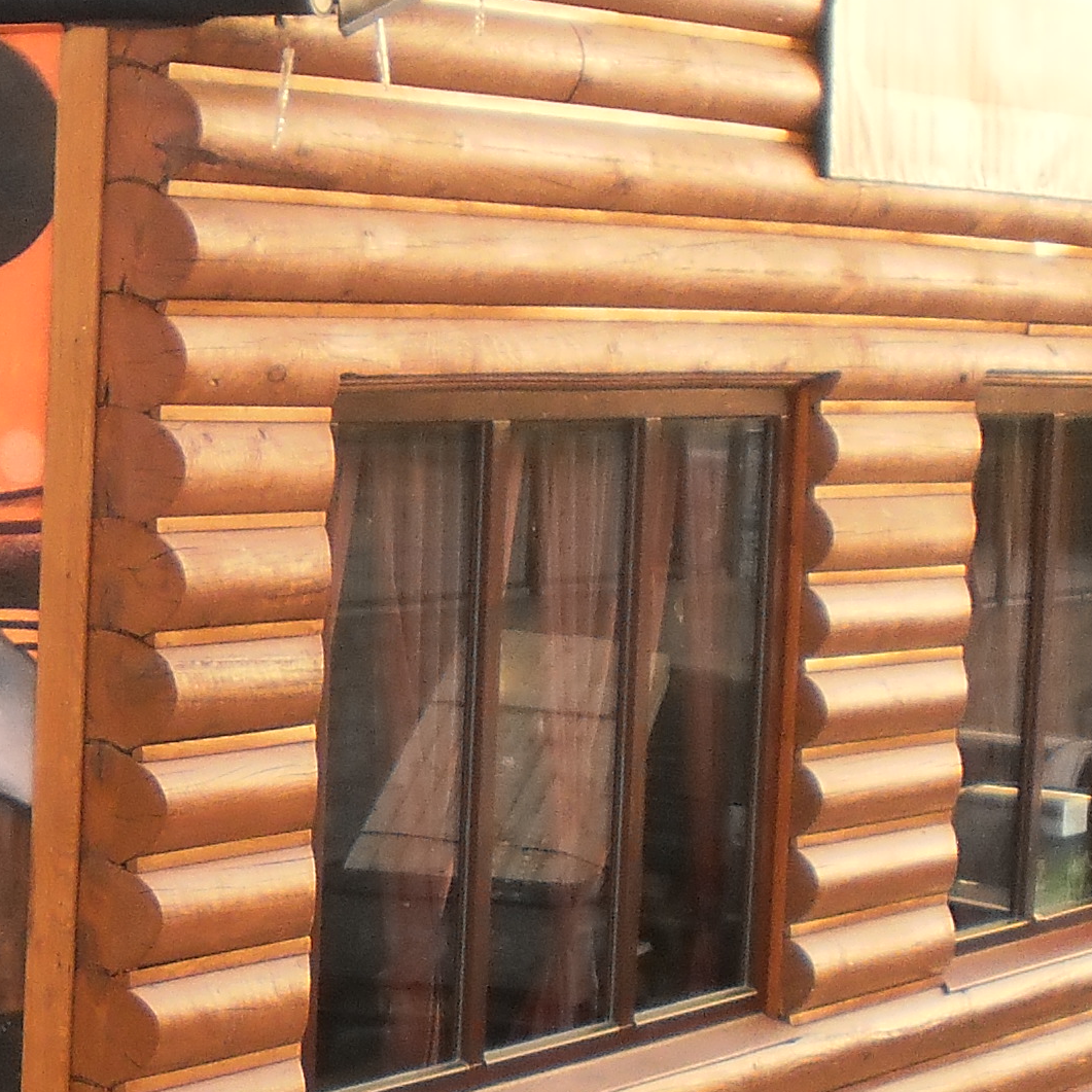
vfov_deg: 14.7
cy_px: 514
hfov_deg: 14.0
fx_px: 4247
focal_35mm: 119
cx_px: -358
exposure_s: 1/100
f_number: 3.1
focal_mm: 6.3
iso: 100
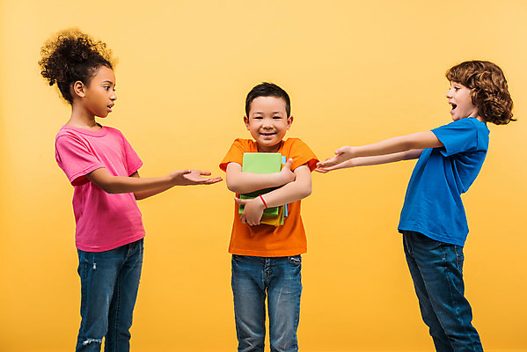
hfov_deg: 32.4
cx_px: 264
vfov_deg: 21.9
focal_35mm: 62
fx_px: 908
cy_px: 176
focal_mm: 62
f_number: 10
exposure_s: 1/200
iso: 80
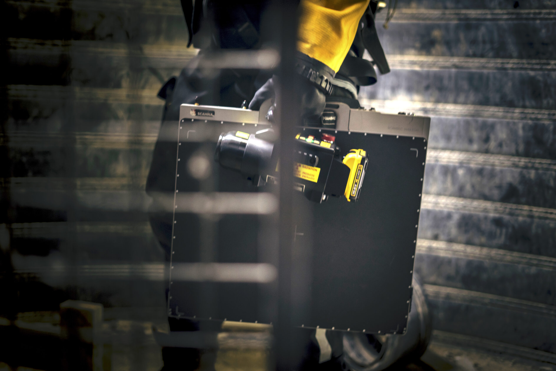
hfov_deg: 39.6
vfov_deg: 27.0
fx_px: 772
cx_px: 278
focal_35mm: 50
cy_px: 186
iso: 1000
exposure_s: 1/50
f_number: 1.8
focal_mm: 50
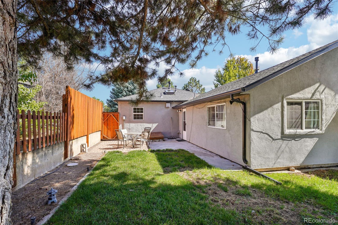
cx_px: 169
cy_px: 112
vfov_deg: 72.0
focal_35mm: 16
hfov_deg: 95.0
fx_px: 155
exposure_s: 1/125
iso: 100
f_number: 8
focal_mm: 11
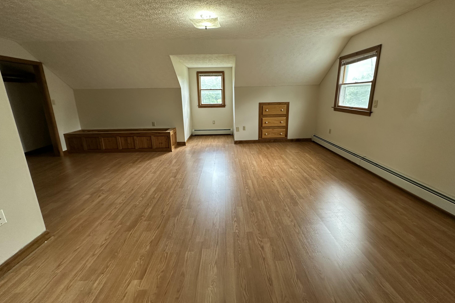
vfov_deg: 77.2
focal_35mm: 15
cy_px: 139
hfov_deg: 100.4
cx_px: 231
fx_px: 190
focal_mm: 2.22
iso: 200
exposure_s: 1/99
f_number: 2.2
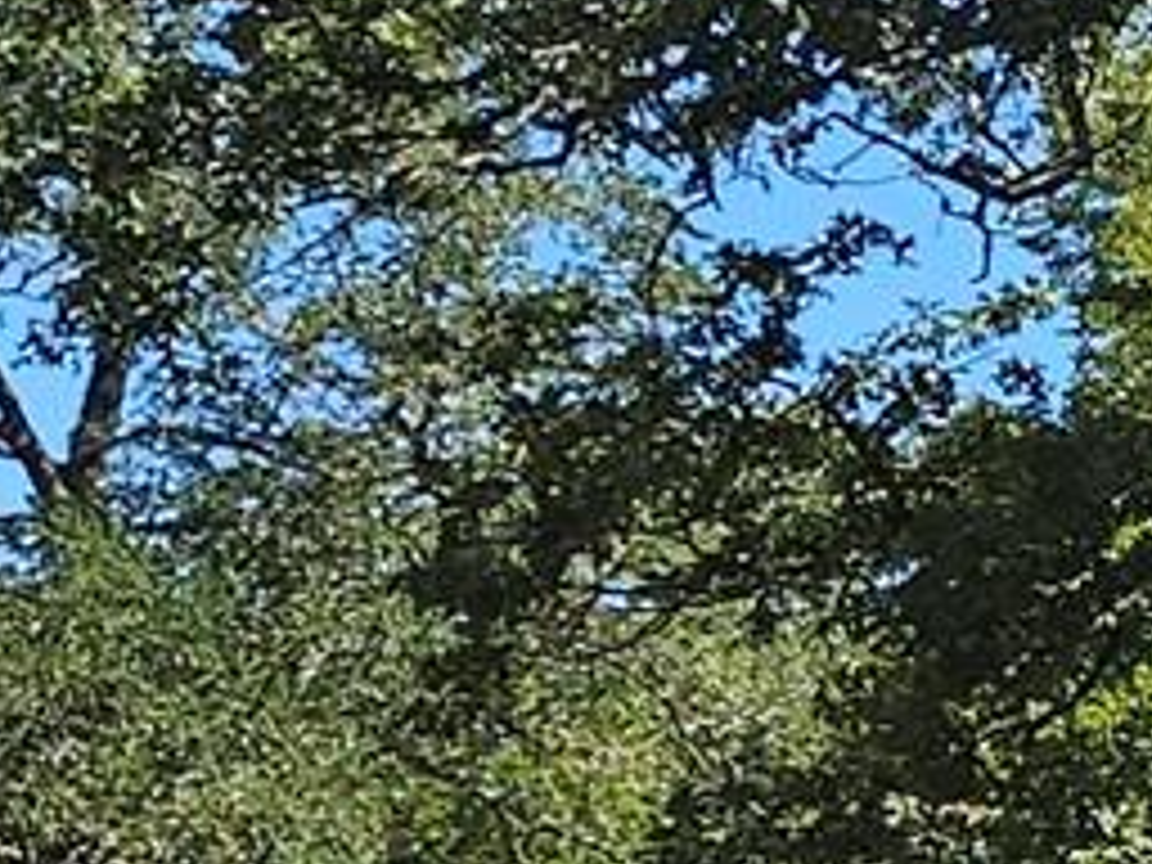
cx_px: 3722
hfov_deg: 8.5
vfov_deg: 8.1
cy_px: 148
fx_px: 6123
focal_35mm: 184
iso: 25
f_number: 1.8
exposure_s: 1/960
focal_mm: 5.4
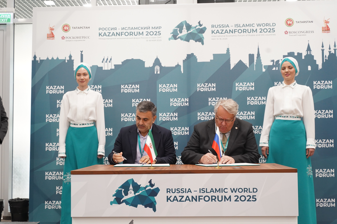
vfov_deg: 27.0
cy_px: 112
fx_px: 468
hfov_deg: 39.6
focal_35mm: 50
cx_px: 168
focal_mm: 50
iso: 3200
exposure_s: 1/125
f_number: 5.6
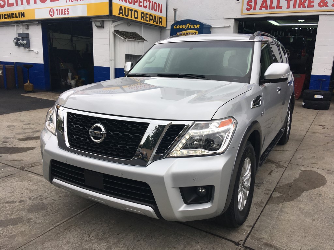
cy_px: 125
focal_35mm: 29
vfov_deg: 48.2
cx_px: 167
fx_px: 280
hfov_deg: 61.7
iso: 25
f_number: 2.2
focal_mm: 4.15
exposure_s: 1/295
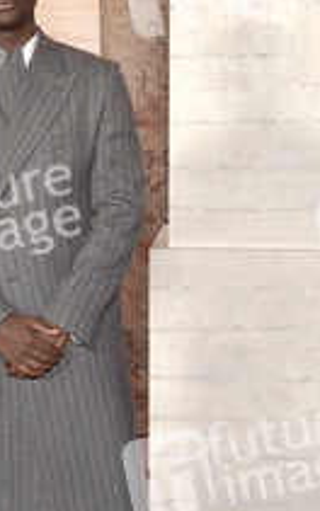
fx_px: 1185
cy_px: 344
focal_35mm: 85
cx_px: 28
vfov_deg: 24.2
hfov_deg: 15.2
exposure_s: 1/250
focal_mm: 44
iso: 1000
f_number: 5.6
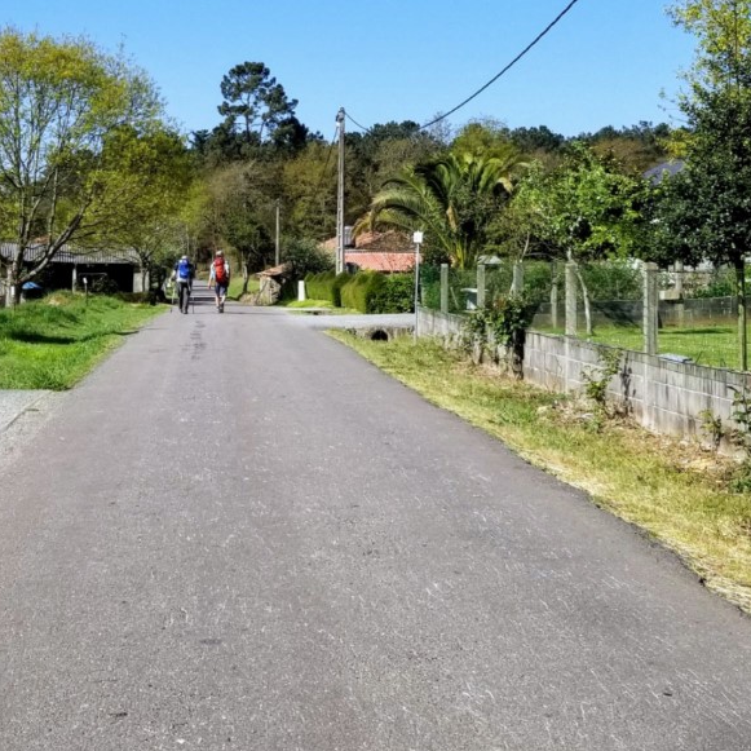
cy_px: 160
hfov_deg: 30.0
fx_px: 1399
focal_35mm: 57
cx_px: 304
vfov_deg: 29.4
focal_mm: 4.3
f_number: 1.7
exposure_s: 1/2528
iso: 50
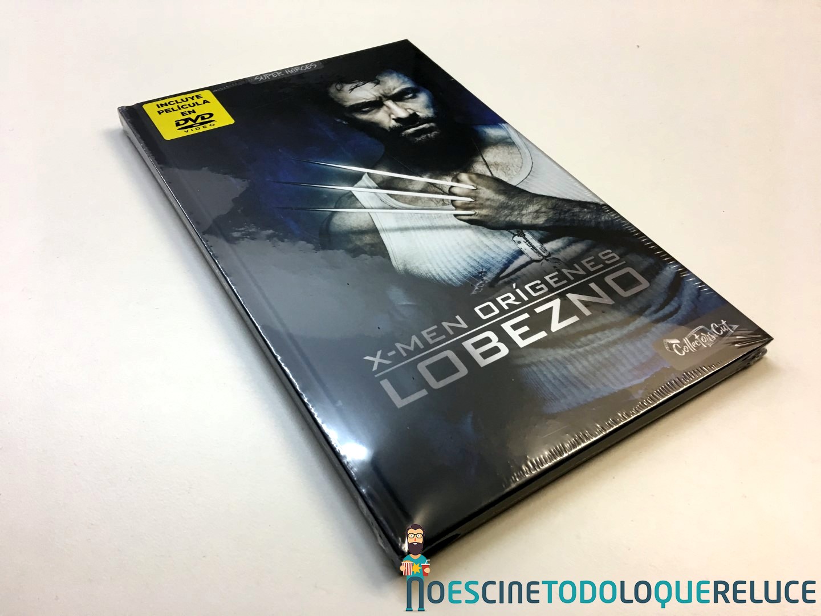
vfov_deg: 48.2
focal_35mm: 29
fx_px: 688
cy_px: 308
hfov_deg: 61.7
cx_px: 410
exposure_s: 1/17
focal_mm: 4.15
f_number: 2.2
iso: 40
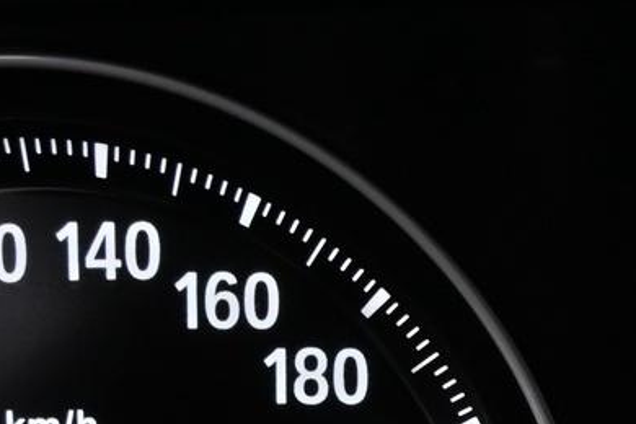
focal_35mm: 140
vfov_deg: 9.3
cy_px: 797
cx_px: 740
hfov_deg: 14.2
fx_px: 2475
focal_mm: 22.5
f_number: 4
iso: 1600
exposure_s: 1/30
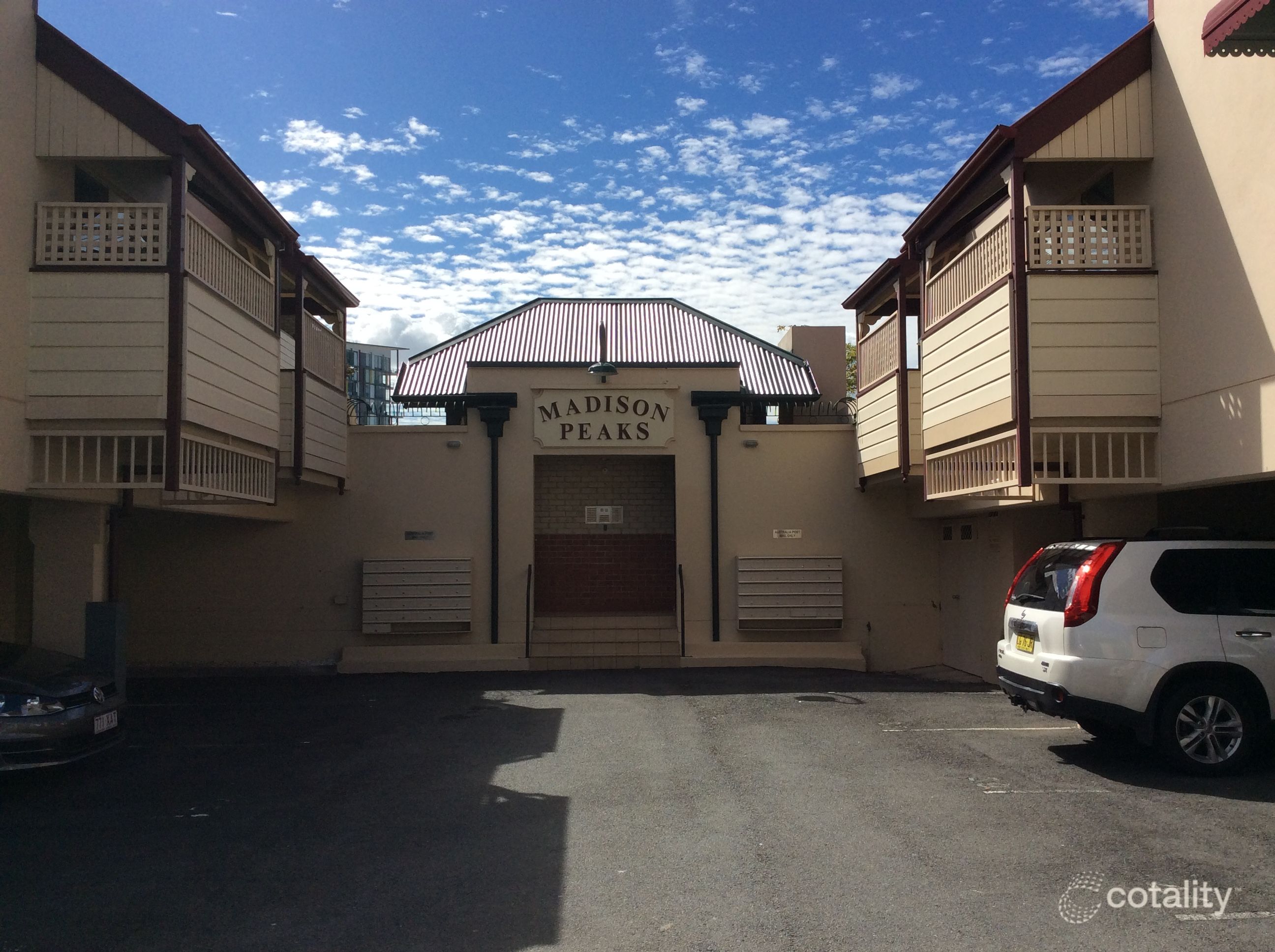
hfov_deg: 56.9
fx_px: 1177
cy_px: 476
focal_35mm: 32
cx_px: 638
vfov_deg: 44.1
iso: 32
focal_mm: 3.3
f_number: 2.4
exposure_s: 1/2288
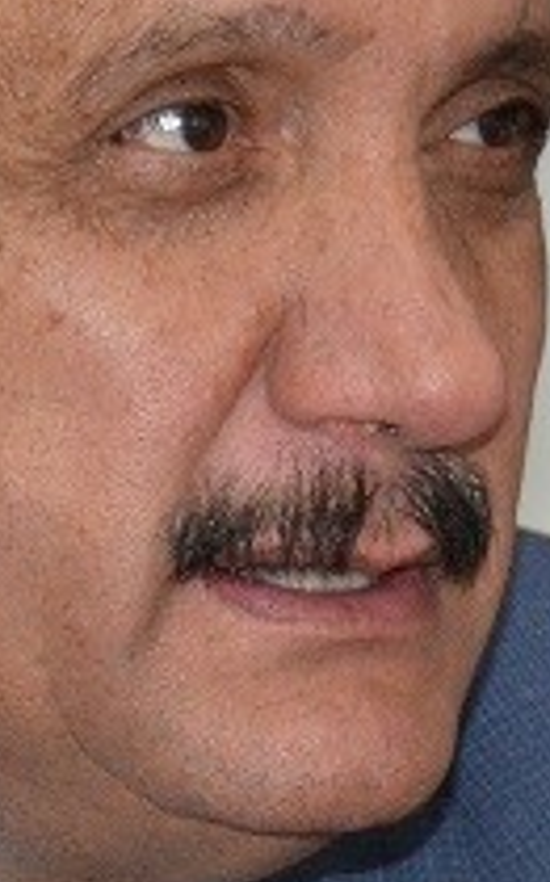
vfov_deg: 3.4
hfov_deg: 2.1
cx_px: 390
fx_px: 15034
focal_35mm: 626
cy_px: 861
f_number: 5
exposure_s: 1/60
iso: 800
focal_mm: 70
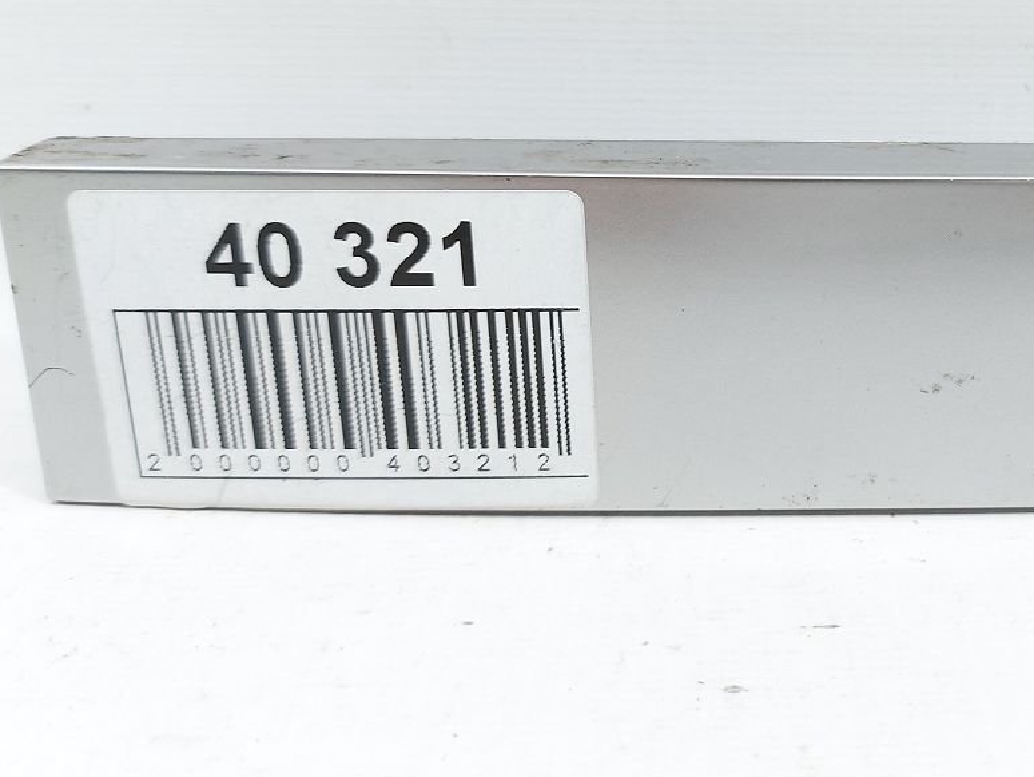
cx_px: 832
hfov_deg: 41.9
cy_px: 273
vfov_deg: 33.4
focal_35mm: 43
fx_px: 1285
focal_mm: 5.23
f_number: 1.8
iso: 64
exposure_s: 1/50
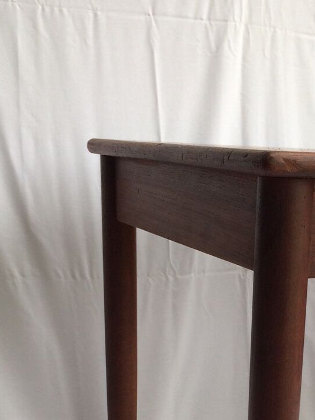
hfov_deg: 21.9
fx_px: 801
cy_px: 429
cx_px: 263
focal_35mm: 66
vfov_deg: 27.5
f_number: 2.2
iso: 40
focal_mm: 4.15
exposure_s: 1/100
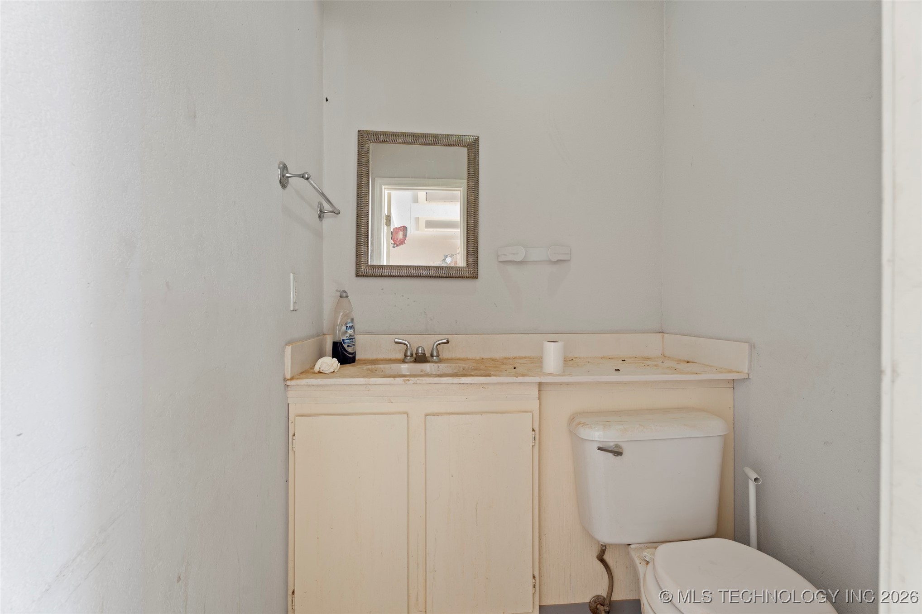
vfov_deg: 73.7
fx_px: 410
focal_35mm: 16
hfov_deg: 96.7
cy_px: 307
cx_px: 461
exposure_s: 30
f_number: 8
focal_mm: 16
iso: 160
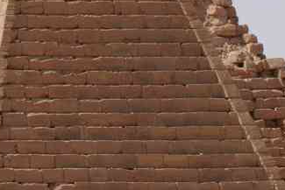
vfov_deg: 2.5
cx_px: 229
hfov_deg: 3.7
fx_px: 4388
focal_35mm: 554
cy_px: 202
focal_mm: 120
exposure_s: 1/180
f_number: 8
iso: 100
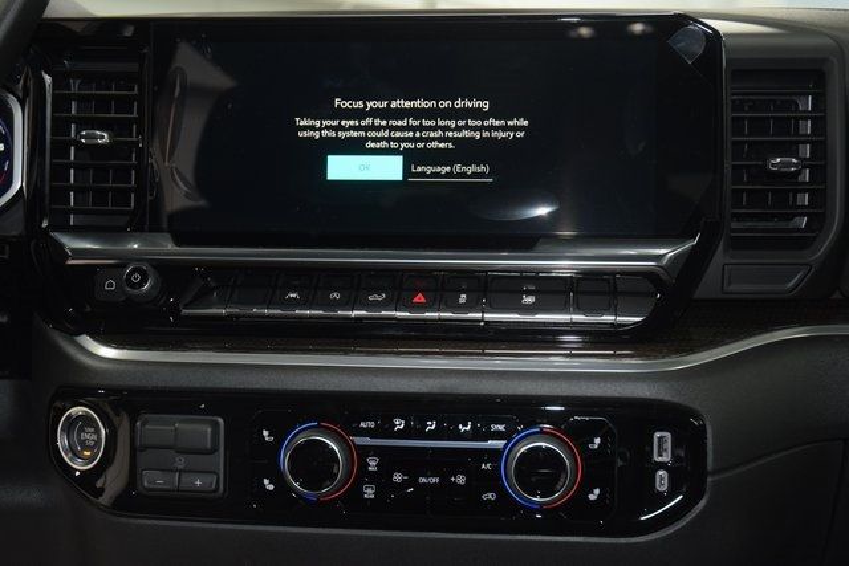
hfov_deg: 37.8
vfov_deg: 25.8
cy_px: 283
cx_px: 424
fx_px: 1238
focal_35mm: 52
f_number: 4.2
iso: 1600
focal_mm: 35
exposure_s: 1/60
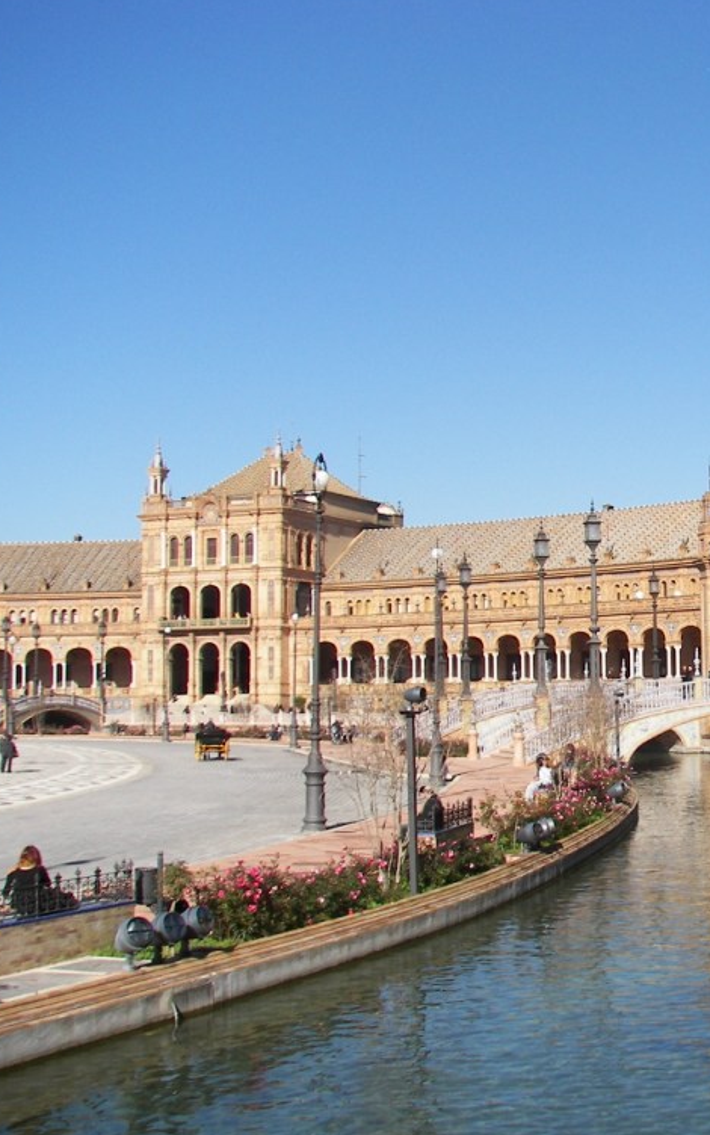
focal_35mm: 52
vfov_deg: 38.9
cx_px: 727
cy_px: 564
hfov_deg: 23.7
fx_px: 1608
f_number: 4
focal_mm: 6
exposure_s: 1/640
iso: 50
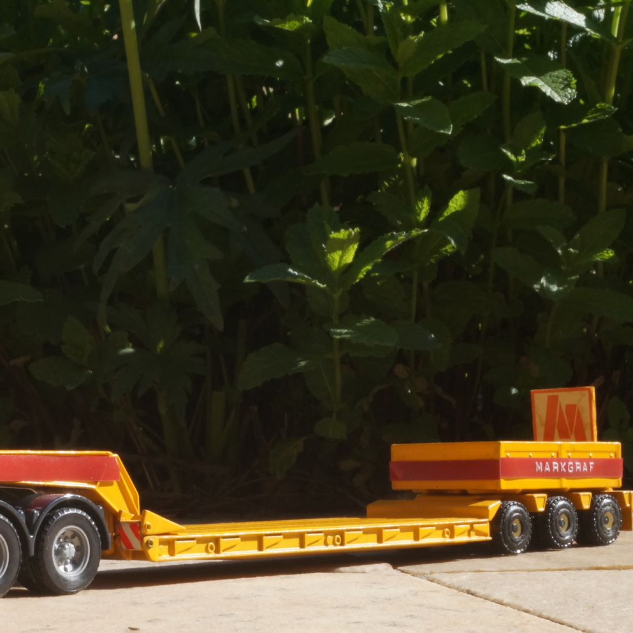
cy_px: 362
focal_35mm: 77
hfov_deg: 22.0
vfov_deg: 22.5
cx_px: 68
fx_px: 1593
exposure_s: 1/60
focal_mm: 30
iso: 500
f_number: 25
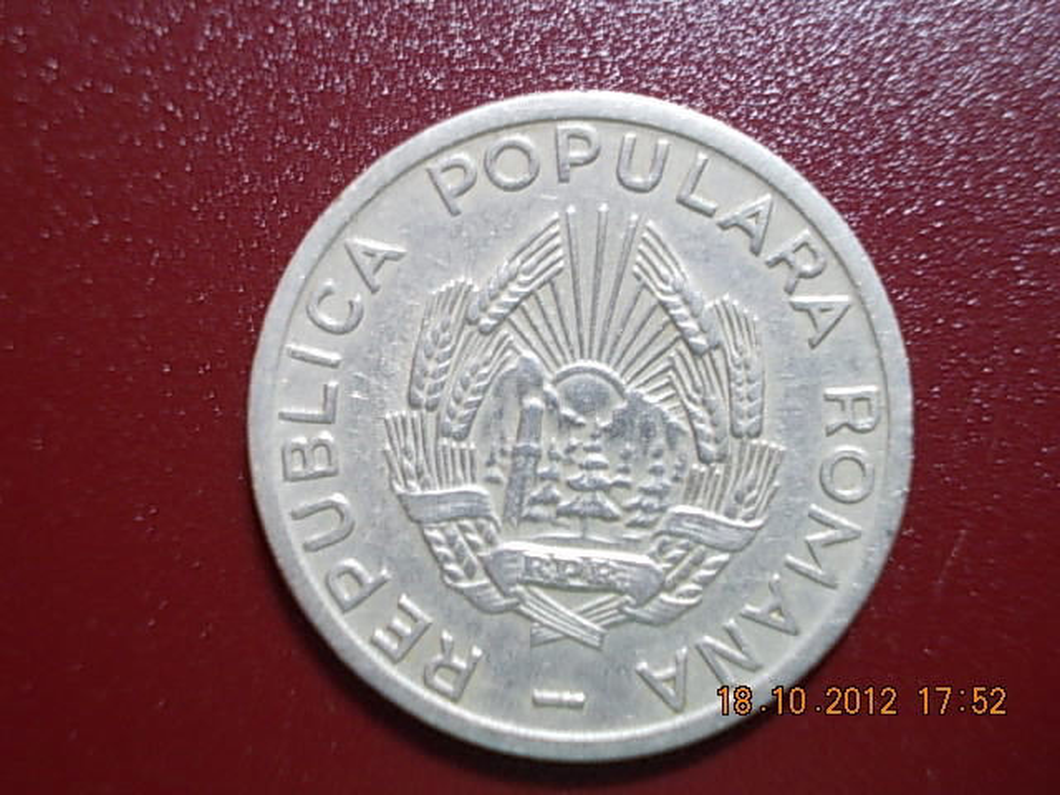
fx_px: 1317
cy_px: 398
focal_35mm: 43
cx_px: 530
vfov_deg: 33.6
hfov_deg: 43.9
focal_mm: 6.1
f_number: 3.3
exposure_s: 1/6
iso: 200
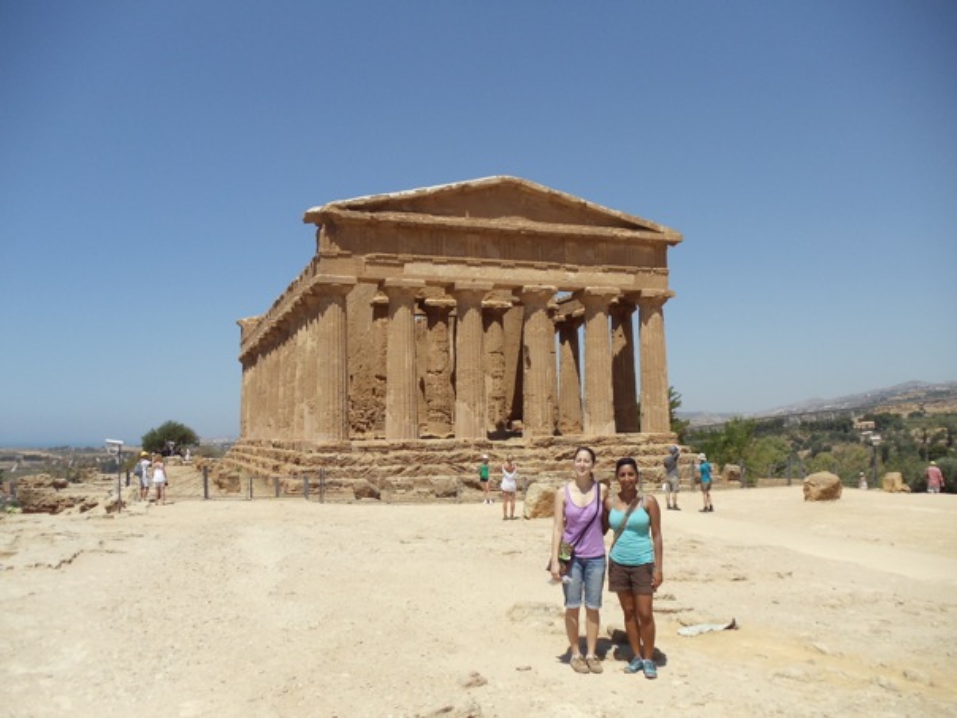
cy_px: 359
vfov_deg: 32.9
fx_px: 1216
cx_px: 478
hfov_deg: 42.9
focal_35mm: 44
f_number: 7.1
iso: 100
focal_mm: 6
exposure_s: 1/500
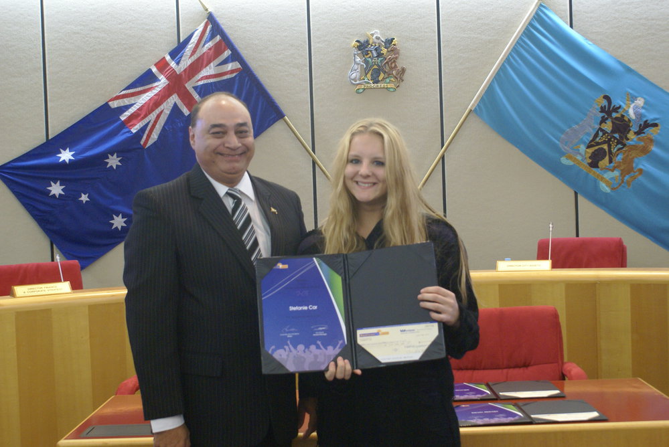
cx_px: 334
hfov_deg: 37.8
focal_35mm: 52
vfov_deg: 25.8
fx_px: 976
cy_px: 224
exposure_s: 1/30
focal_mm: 35
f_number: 5.6
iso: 800
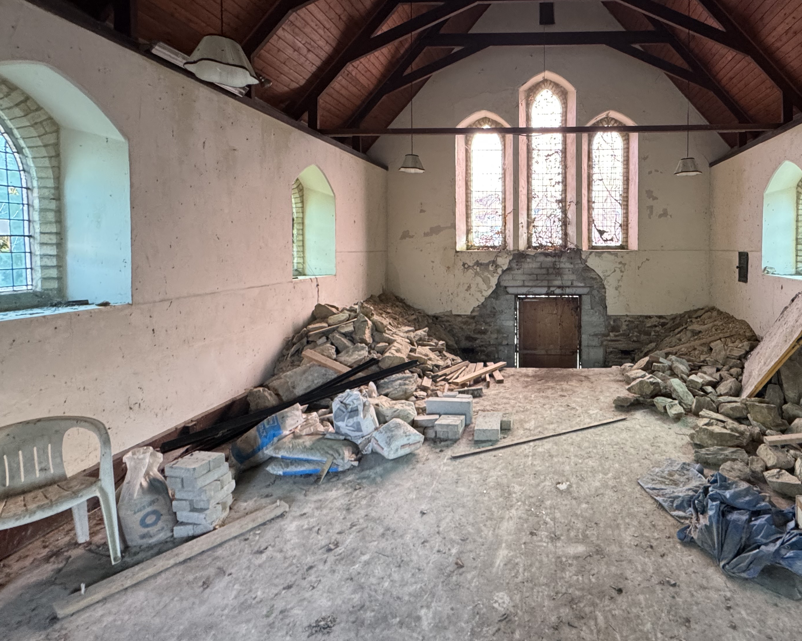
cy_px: 262
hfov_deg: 77.8
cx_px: 534
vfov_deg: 67.5
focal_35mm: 20
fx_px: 475
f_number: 2.2
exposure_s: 1/60
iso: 320
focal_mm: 2.22
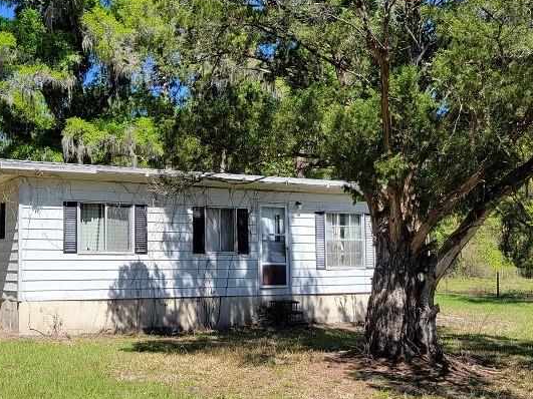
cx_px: 184
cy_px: 217
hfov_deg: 38.5
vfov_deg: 29.7
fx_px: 754
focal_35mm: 49
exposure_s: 1/1445
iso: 40
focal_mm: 5.4
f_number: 1.8
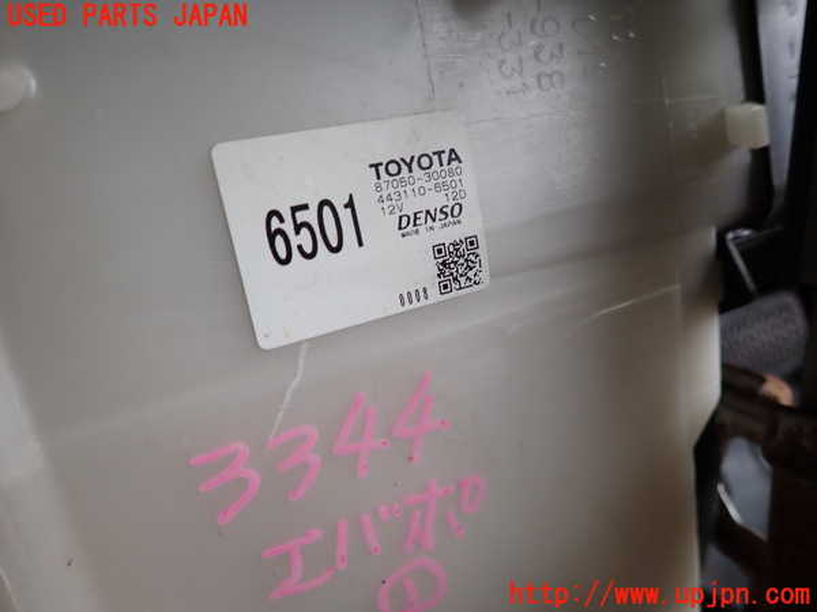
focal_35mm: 25
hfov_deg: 69.4
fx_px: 590
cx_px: 408
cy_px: 306
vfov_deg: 54.9
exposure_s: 1/100
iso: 100
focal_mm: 4.5
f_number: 2
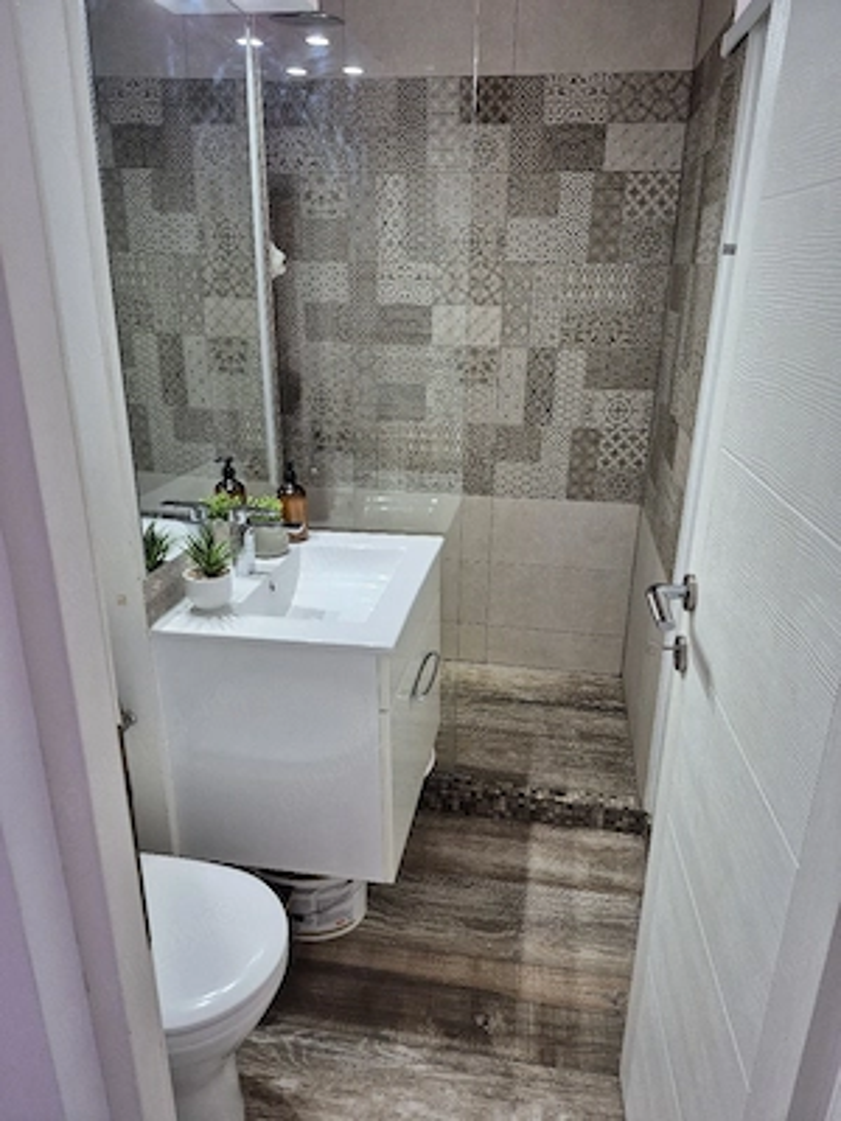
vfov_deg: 73.9
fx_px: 745
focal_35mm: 23
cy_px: 560
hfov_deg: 58.9
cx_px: 420
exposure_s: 1/100
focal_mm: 5.4
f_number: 1.8
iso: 400
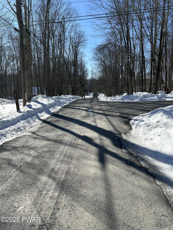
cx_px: 86
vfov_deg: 67.3
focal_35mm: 26
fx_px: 173
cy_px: 115
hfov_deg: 53.1
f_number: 1.5
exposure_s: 1/4115
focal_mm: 5.7
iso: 50
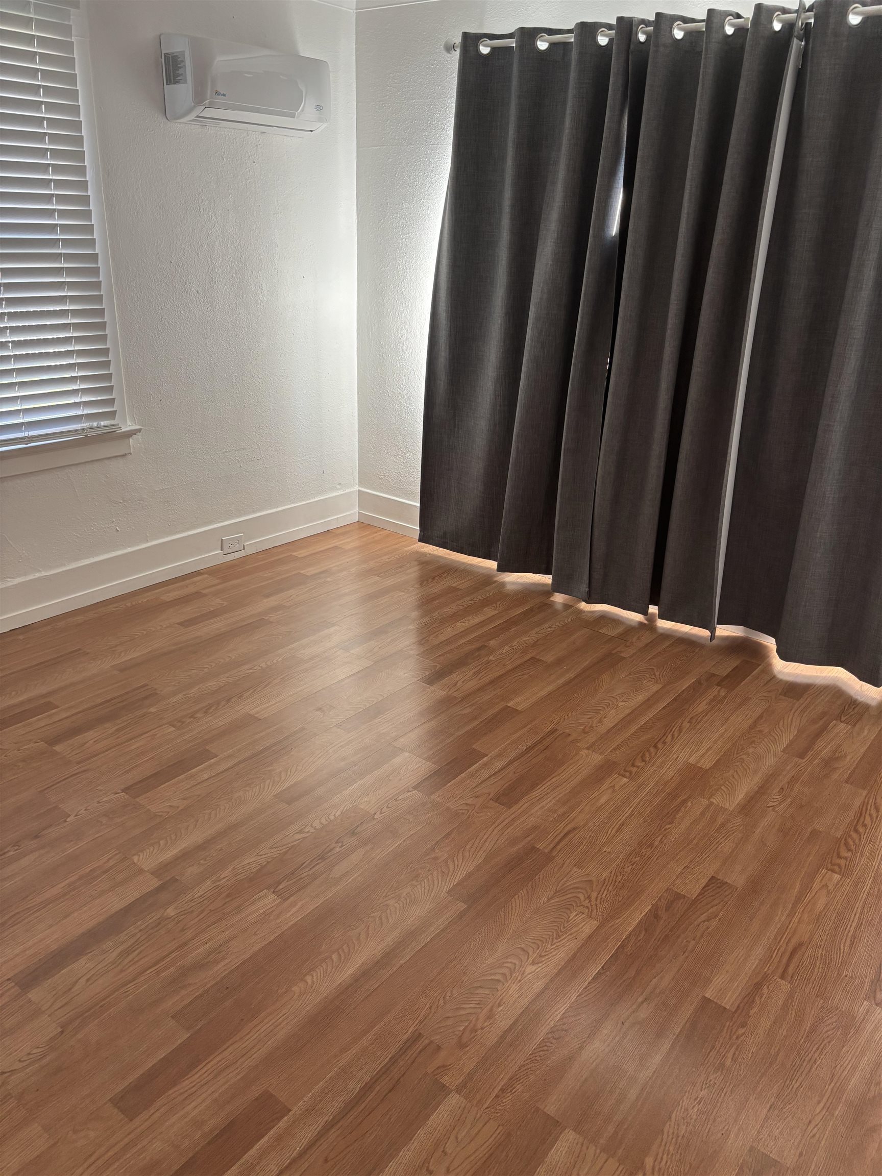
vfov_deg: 67.3
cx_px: 441
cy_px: 588
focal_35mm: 26
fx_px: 883
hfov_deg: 53.1
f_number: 1.6
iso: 160
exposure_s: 1/60
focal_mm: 5.96
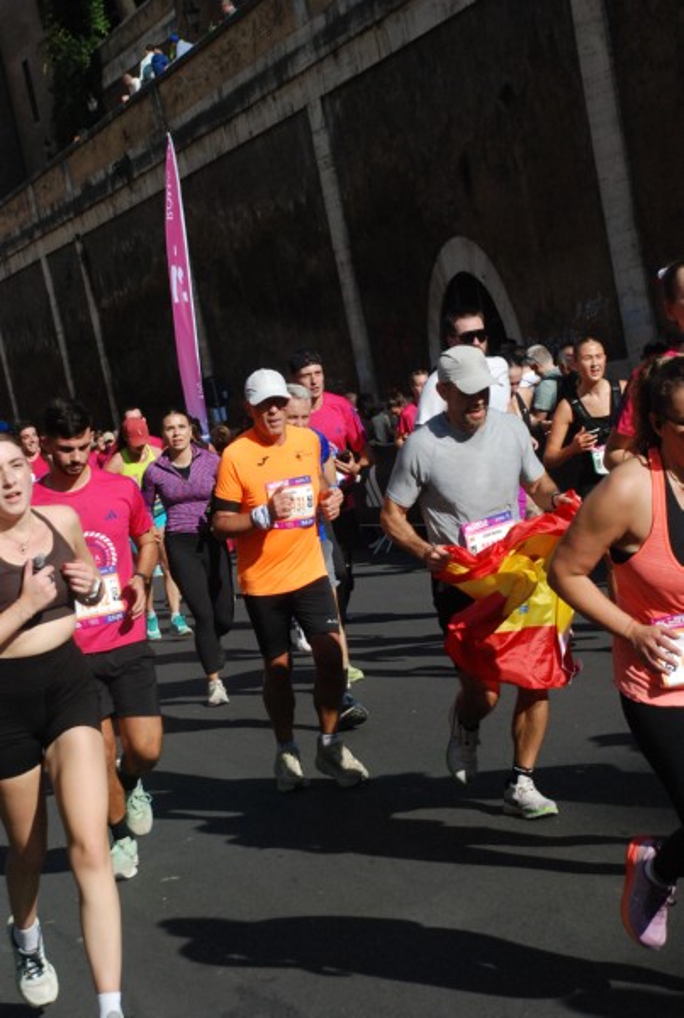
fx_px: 2467
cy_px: 509
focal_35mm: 87
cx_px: 342
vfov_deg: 23.3
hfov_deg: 15.8
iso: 1000
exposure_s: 1/2000
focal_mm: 58
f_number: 8
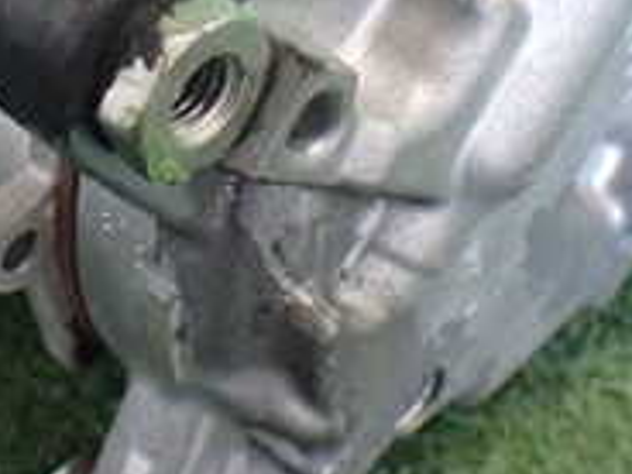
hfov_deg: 19.9
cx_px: 189
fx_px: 1789
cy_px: -3
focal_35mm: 98
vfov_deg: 14.8
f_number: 2.3
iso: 800
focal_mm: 5.4
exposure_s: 1/80
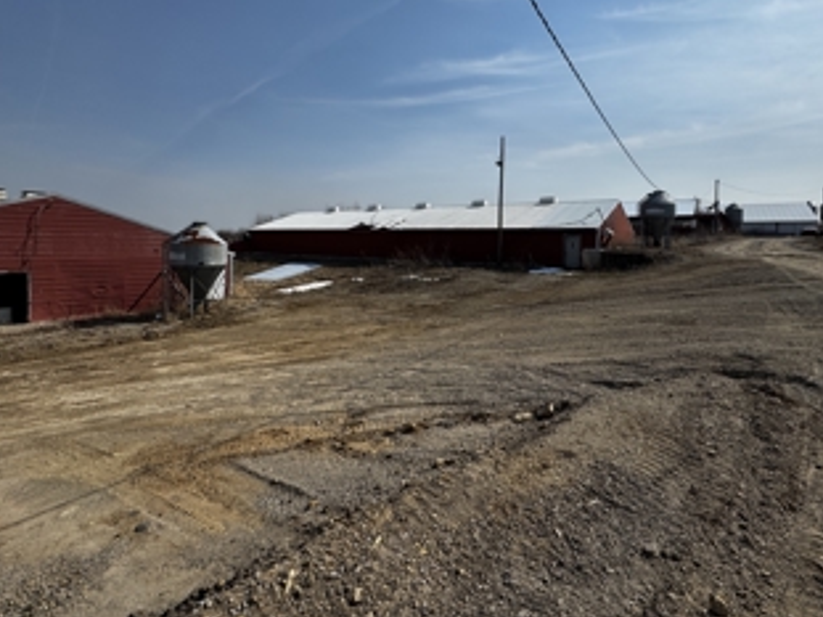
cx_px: 437
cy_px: 246
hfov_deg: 87.7
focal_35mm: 18
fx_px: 428
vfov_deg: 70.8
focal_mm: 2.22
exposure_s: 1/3906
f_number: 2.2
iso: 50
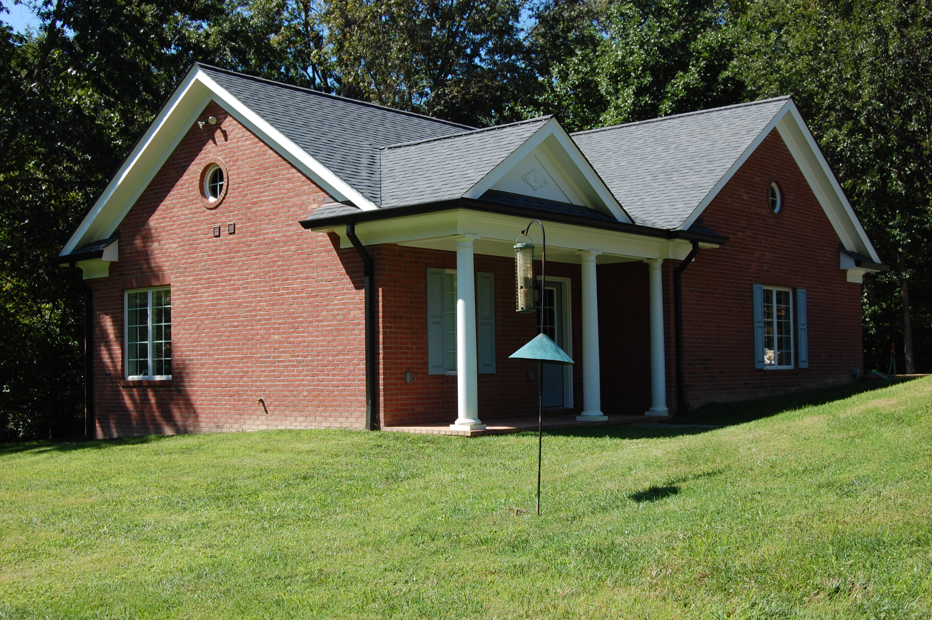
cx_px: 466
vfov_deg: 29.8
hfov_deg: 43.6
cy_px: 310
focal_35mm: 45
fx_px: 1164
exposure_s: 1/250
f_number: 8
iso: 200
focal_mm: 30
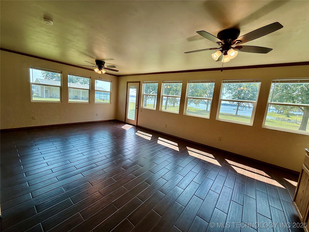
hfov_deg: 102.1
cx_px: 154
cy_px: 116
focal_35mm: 14
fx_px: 125
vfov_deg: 85.7
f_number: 2.2
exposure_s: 1/230
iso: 64
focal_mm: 2.22
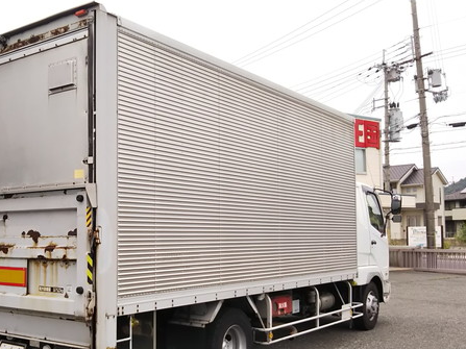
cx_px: 156
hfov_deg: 43.3
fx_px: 579
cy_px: 207
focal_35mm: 43
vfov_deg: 33.5
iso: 20
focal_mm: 4
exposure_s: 1/596
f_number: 2.2
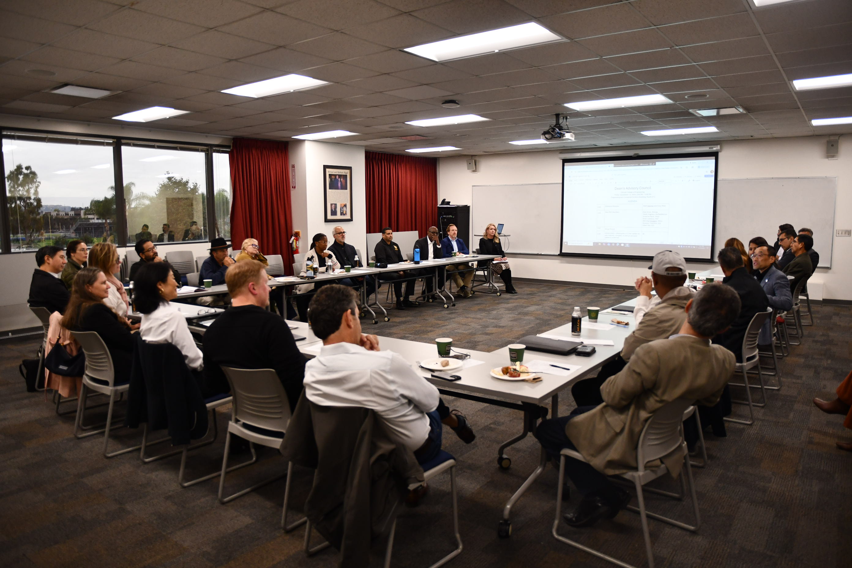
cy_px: 284
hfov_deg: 73.7
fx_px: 568
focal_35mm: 24
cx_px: 426
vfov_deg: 53.1
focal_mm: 16
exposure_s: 1/125
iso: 1000
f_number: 2.8
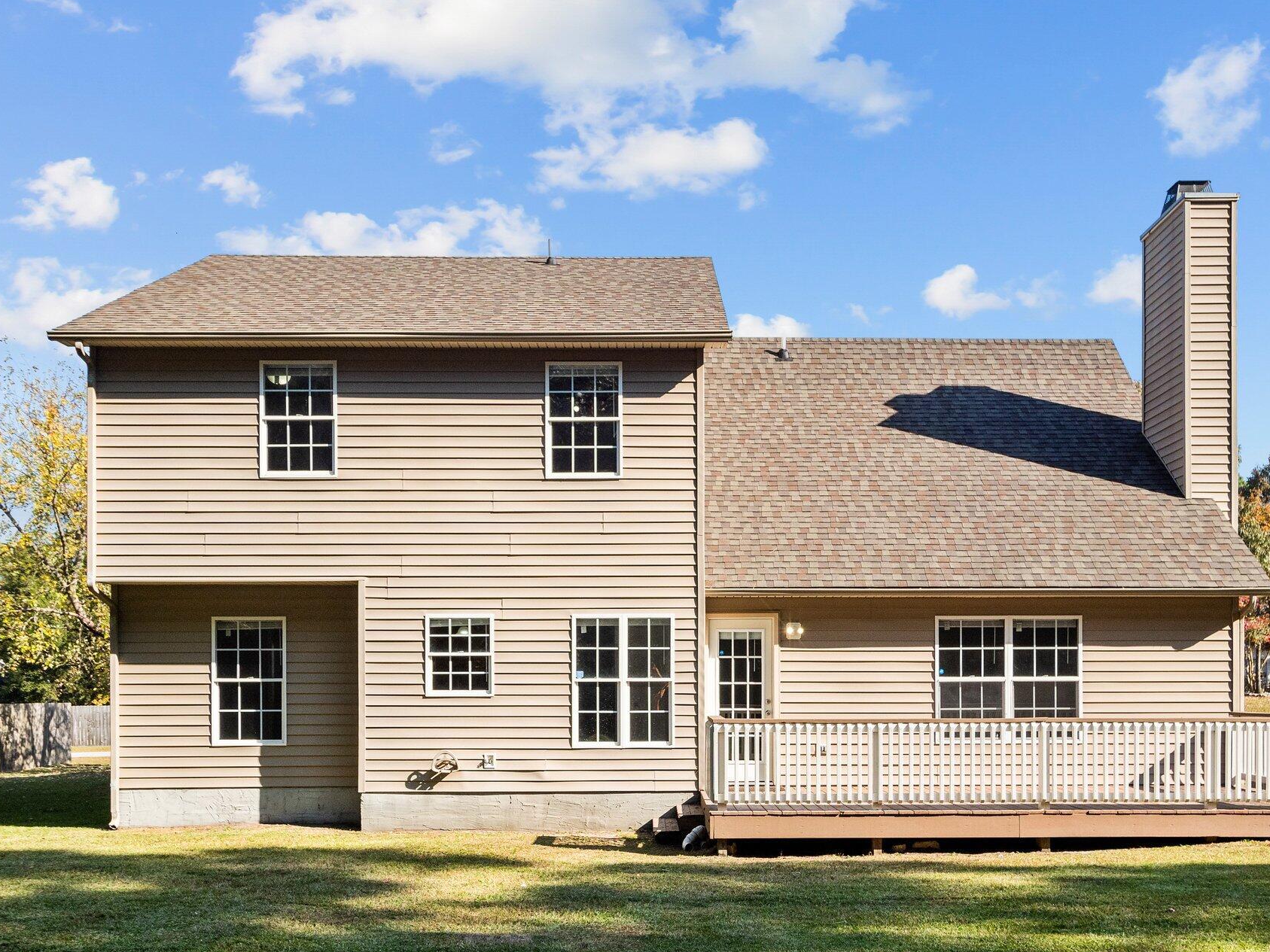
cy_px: 566
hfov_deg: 53.9
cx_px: 657
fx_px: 1247
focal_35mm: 34
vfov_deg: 41.6
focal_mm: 14
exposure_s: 1/1000
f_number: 5.6
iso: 200
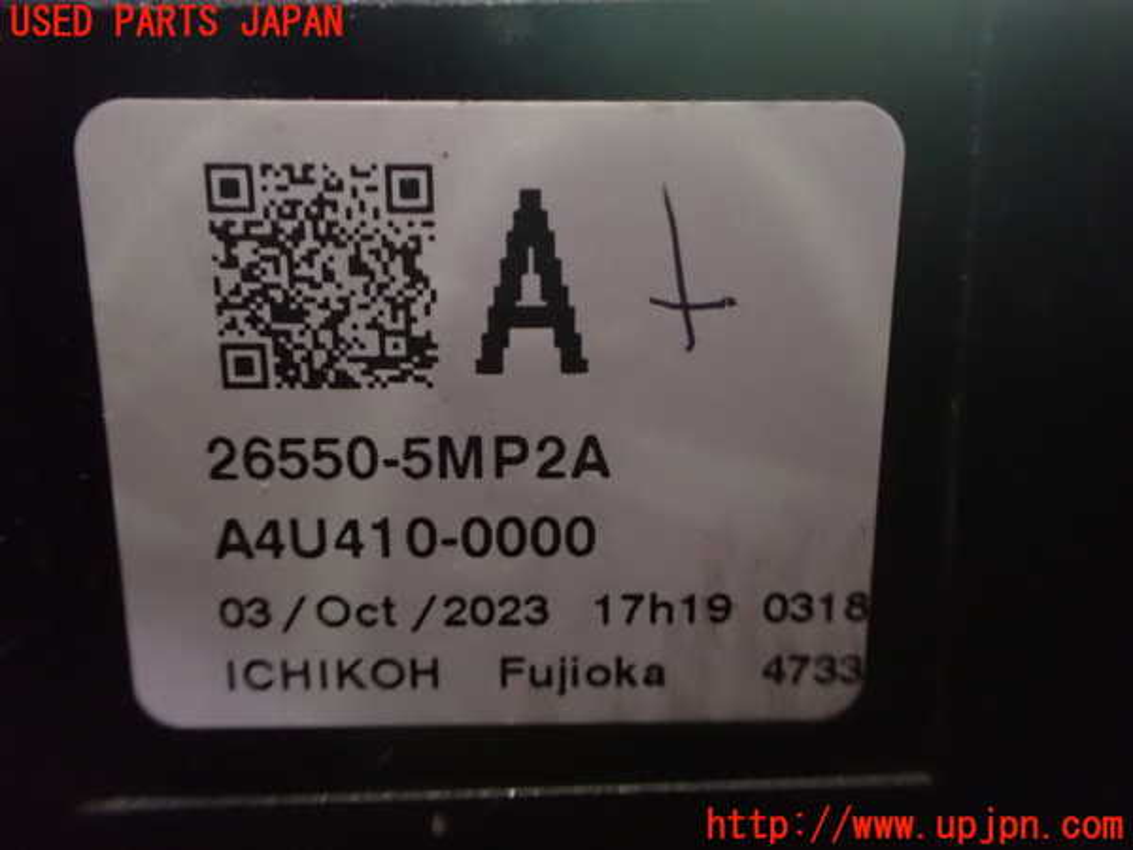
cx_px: 566
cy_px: 425
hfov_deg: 60.0
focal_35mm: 30
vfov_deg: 46.8
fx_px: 982
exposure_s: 1/30
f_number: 2.3
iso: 1600
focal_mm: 5.4
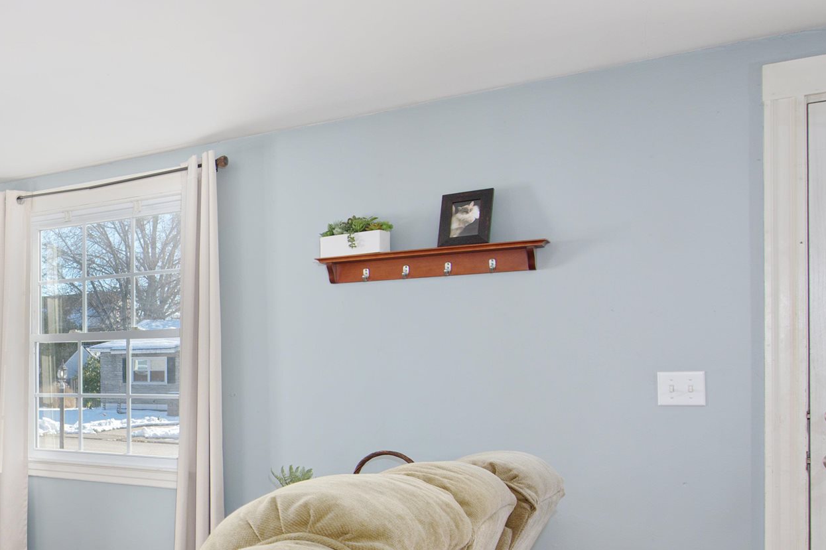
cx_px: -102
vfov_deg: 35.1
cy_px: 412
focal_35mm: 37
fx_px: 849
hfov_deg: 40.7
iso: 320
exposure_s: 1/3.33
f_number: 7.1
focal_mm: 15
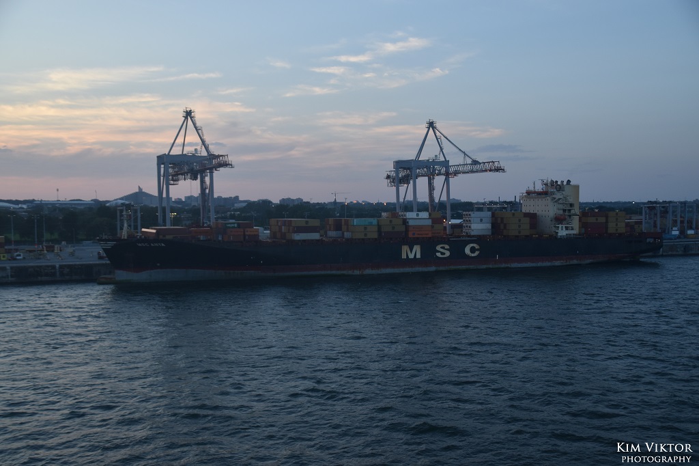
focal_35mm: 128
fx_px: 2475
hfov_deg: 16.1
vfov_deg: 10.7
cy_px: 233
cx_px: 350
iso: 320
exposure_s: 1/500
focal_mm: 85
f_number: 5.6
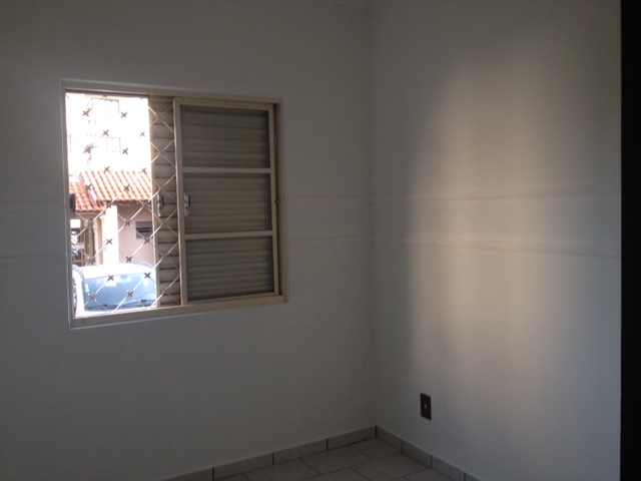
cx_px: 320
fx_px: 648
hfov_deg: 52.6
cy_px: 240
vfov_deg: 40.7
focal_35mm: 35
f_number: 2.4
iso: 50
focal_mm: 4.28
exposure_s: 1/40
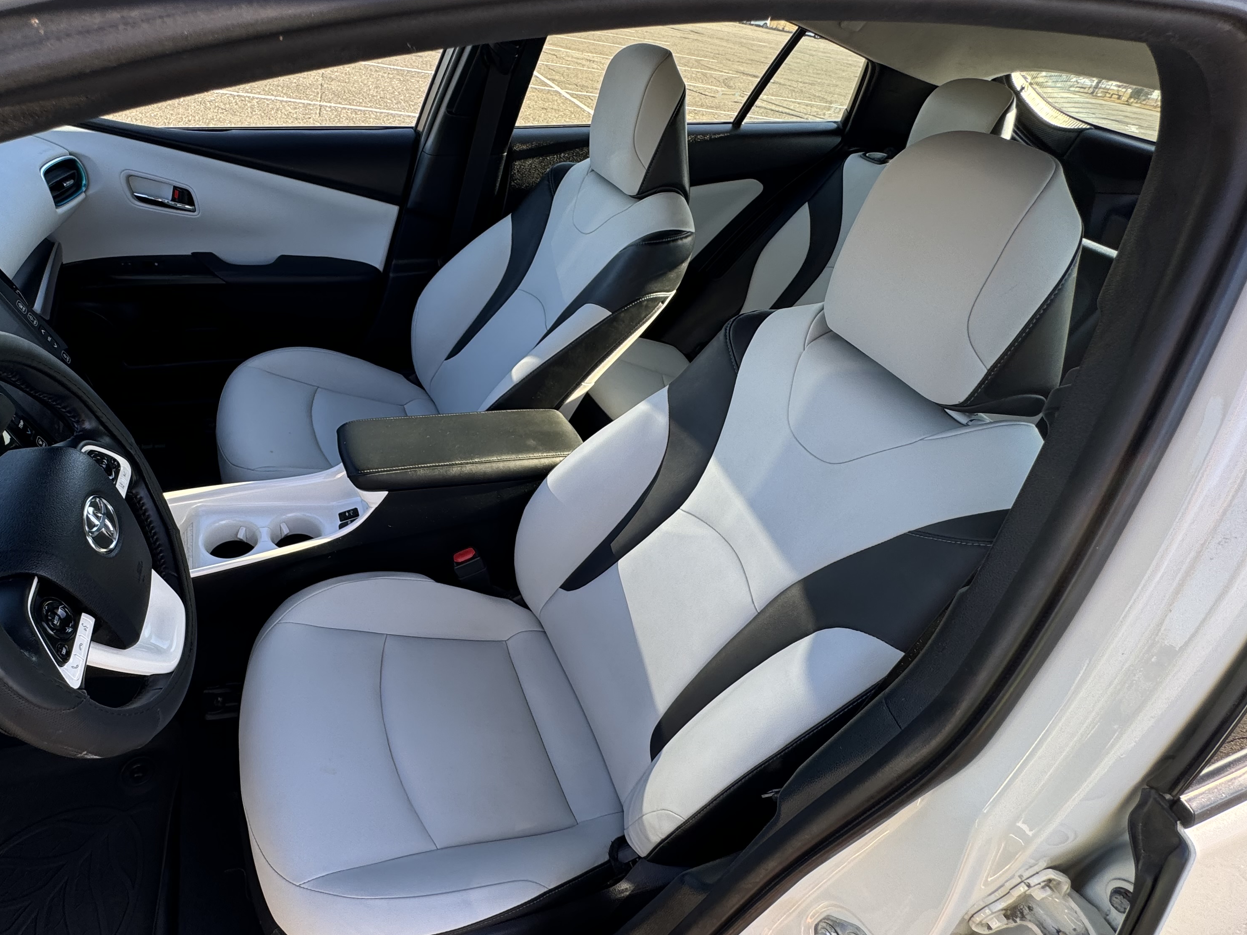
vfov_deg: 68.7
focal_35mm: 19
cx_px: 468
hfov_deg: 83.1
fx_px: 684
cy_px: 483
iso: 40
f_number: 2.2
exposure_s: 1/121
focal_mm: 2.22
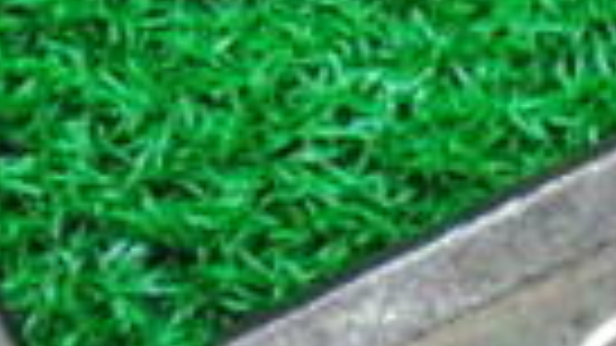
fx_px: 3086
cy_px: 427
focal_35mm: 189
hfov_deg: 11.1
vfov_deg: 6.4
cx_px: 850
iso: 3200
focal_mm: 6.42
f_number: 3.6
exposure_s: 1/200
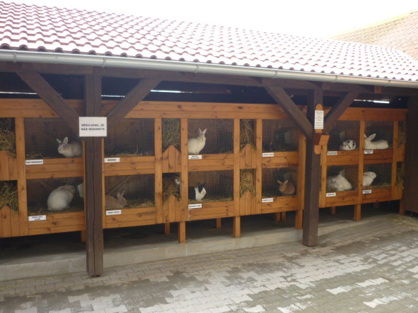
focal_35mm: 33
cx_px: 209
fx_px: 398
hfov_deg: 55.4
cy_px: 156
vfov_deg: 42.9
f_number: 2.8
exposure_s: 1/100
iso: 100
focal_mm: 5.5
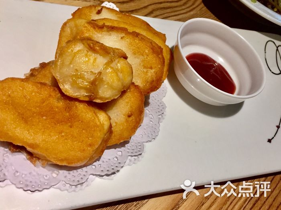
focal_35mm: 29
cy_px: 105
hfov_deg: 61.7
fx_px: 235
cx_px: 140
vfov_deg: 48.2
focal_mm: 4.15
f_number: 2.2
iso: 64
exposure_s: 1/33
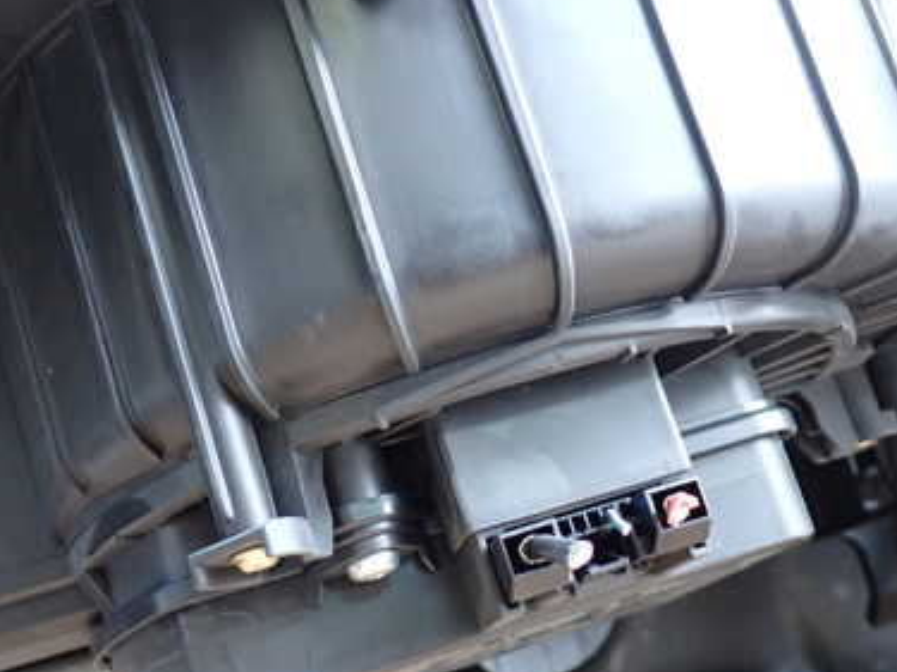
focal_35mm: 48
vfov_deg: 30.1
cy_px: 423
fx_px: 1243
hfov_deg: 39.6
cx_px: 486
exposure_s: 1/30
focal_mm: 5.4
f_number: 2.3
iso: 250
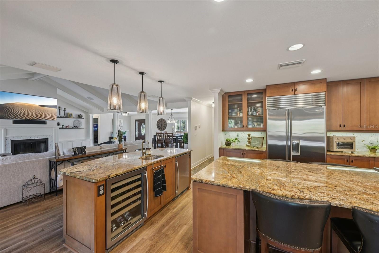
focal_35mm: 14
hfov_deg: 104.3
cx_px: 190
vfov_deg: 81.2
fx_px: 147
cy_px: 126
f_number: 8
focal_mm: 14
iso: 400
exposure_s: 1/15
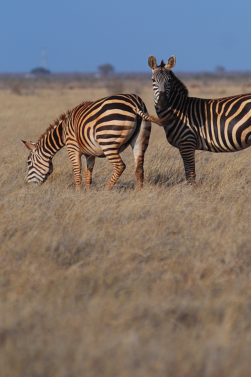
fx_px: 4081
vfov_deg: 5.3
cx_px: 162
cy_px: 138
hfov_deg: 3.5
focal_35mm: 390
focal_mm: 200
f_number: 4
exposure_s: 1/1600
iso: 125
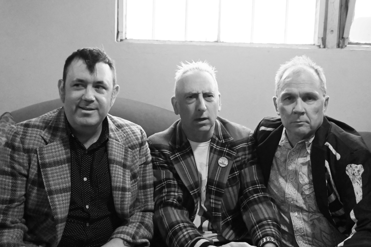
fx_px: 386
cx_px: 186
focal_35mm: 38
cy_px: 124
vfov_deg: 35.5
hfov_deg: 51.3
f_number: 4.2
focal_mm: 25
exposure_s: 1/50
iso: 12800
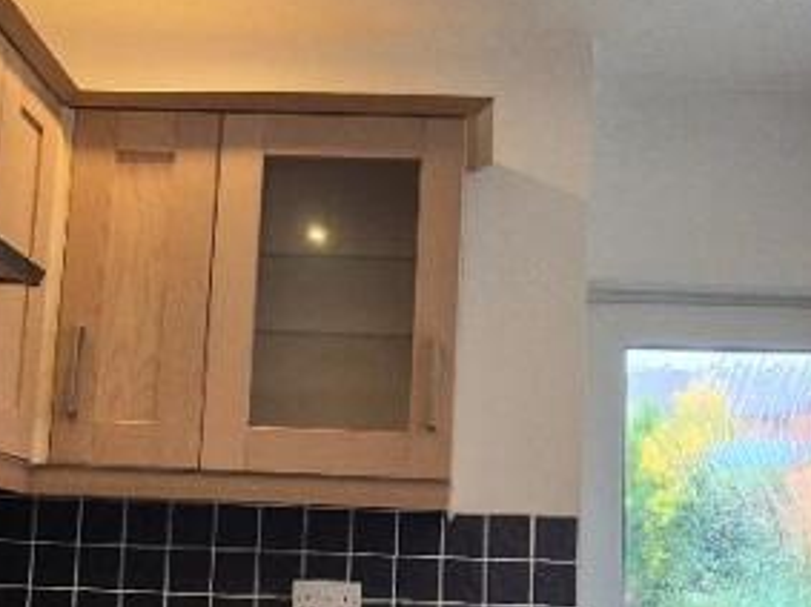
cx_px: 413
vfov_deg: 30.4
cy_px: 441
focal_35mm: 47
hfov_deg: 40.4
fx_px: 1101
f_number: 2.2
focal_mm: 2.2
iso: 100
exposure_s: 1/50
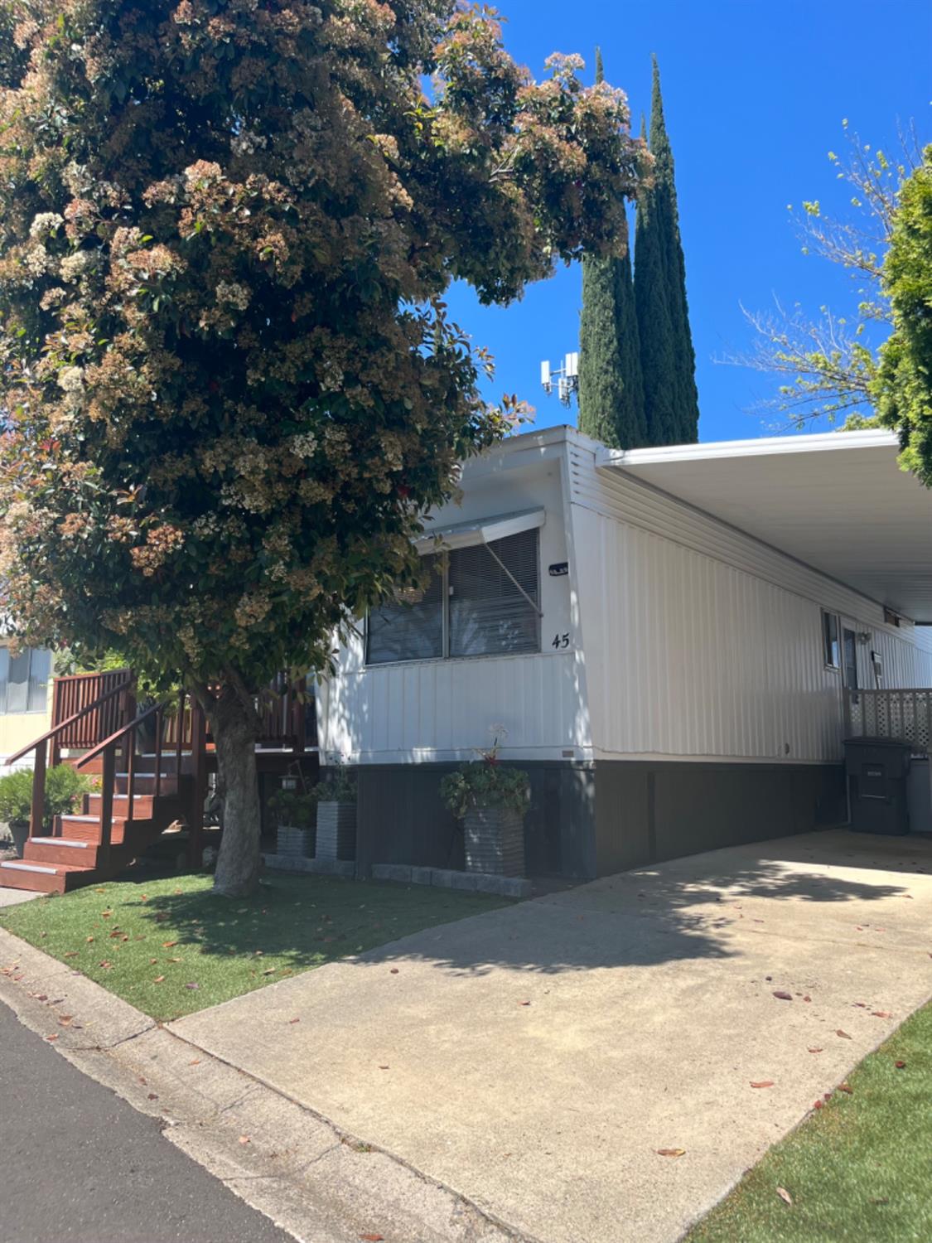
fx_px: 933
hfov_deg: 53.1
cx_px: 466
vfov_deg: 67.3
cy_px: 622
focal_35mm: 26
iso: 50
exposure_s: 1/1890
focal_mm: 5.1
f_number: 1.6
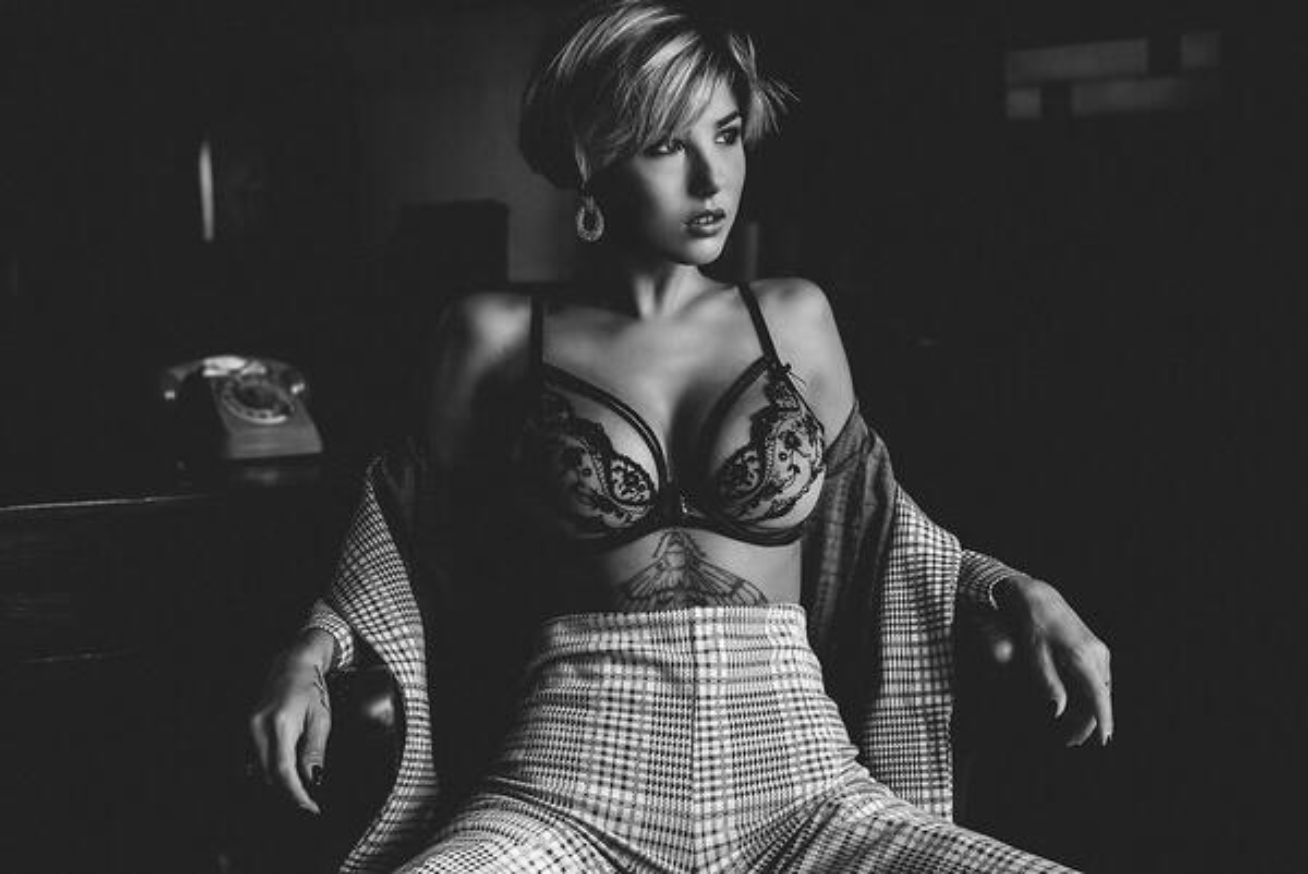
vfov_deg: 27.0
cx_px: 654
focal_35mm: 50
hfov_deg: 39.6
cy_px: 437
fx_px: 1818
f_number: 2.8
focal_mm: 50
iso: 400
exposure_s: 1/125
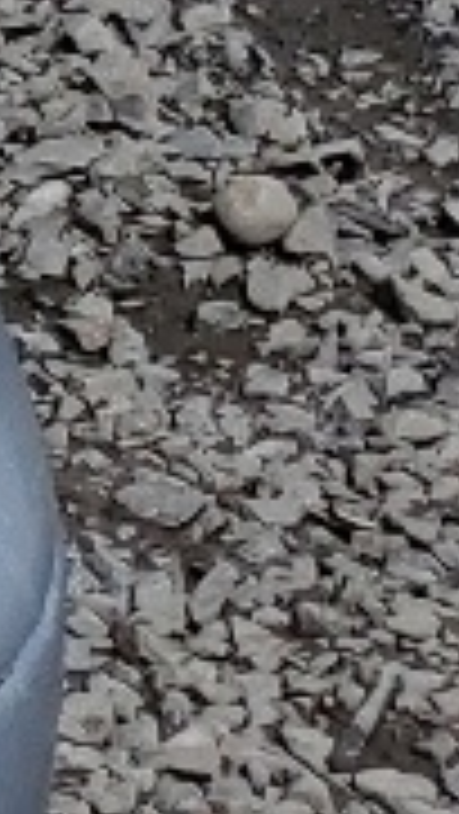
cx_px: -2304
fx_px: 5402
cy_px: -184
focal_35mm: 250
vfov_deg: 8.5
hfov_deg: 4.0
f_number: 1.5
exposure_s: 1/10000
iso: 50
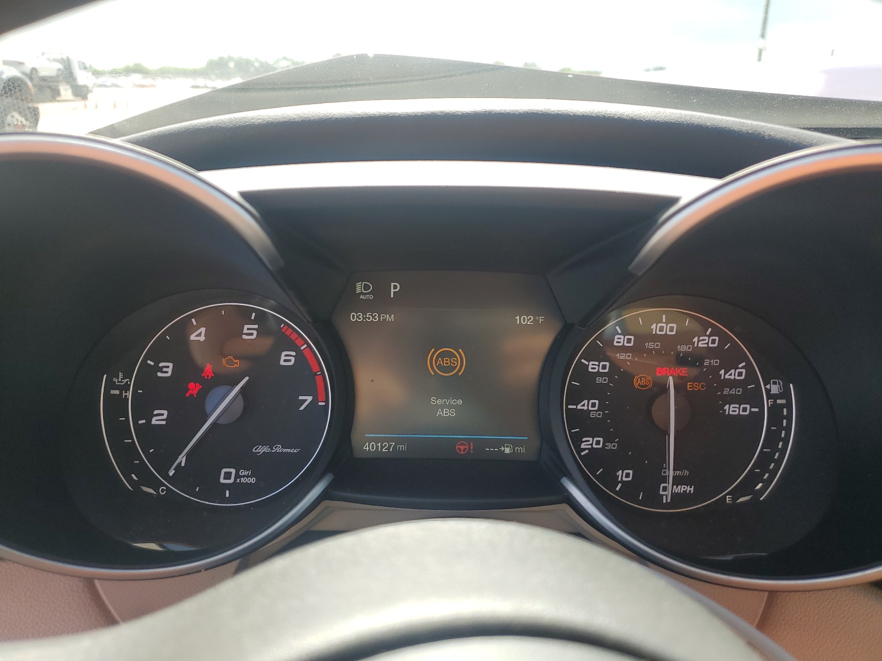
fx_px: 662
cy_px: 330
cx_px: 441
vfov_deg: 53.1
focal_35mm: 26
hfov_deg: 67.3
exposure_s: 1/435
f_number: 1.5
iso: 50
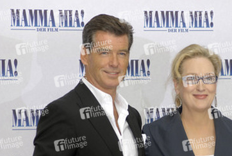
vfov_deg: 5.7
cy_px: 96
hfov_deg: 8.5
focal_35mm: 241
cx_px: 142
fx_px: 1556
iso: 640
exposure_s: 1/125
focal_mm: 130
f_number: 5.6
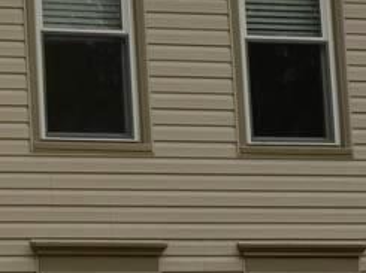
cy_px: -105
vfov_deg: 4.8
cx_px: -108
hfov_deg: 6.4
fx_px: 3231
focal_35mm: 306
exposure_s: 1/200
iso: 100
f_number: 6.3
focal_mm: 38
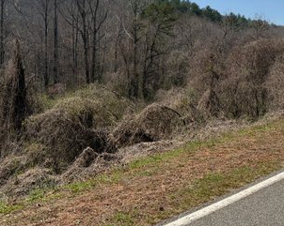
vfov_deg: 30.3
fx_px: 411
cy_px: 56
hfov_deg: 38.1
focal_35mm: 49
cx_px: 144
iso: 80
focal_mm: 6.76
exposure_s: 1/5319
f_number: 1.78
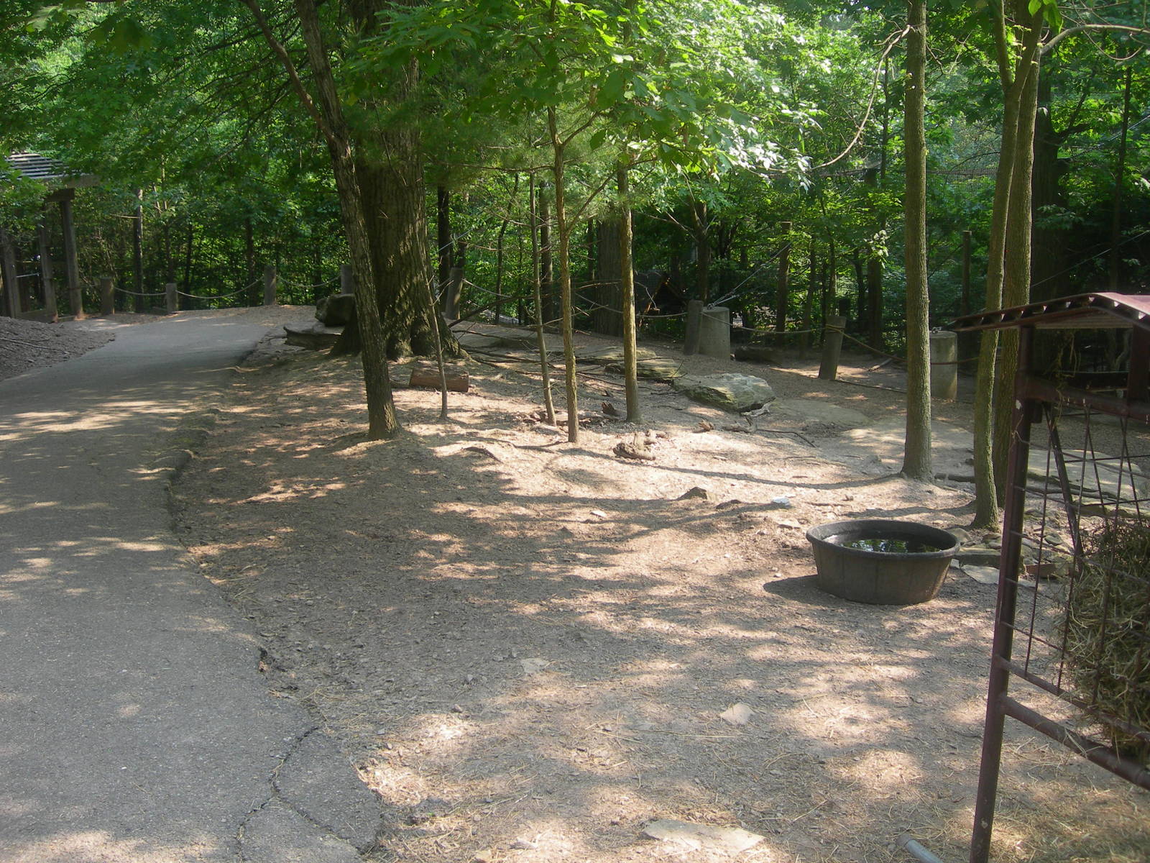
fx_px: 1262
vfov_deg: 37.7
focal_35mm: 38
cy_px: 432
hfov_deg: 49.0
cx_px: 575
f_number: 2.8
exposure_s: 1/165
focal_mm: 7.8
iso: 50
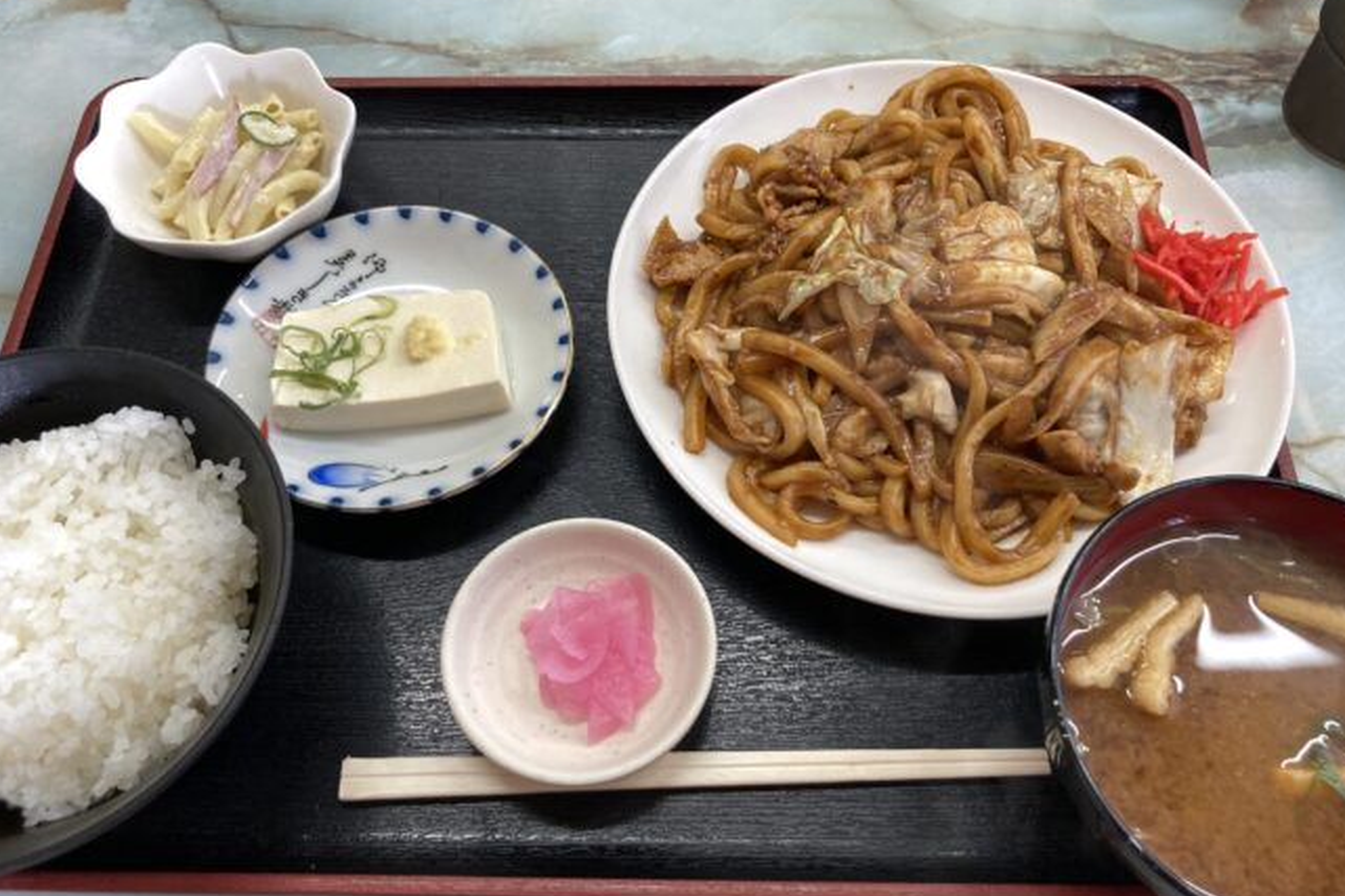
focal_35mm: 30
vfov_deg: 43.6
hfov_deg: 61.9
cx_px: 676
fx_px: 1120
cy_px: 454
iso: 80
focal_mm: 3.99
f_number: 1.8
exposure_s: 1/64
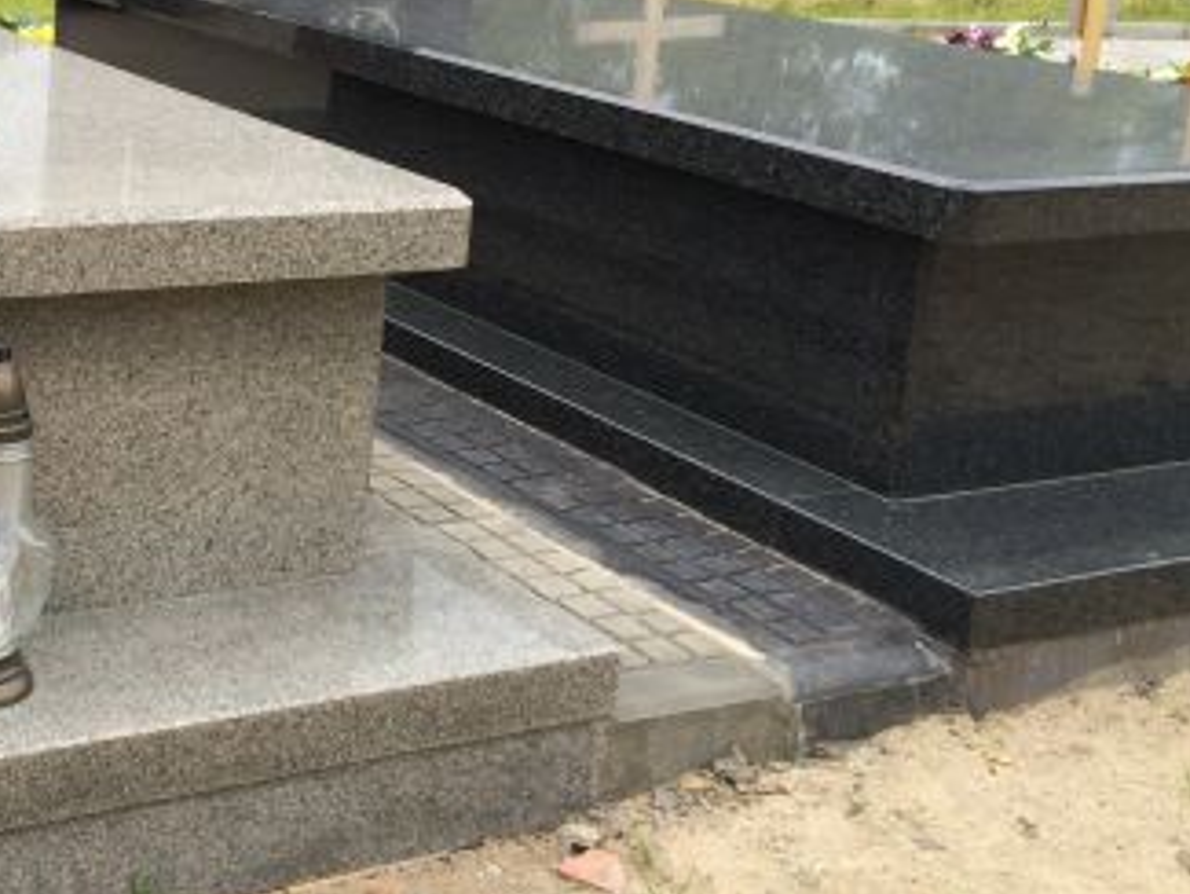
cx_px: 92
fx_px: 2029
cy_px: 147
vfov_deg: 24.3
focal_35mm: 59
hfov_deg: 31.0
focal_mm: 4.12
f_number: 2.2
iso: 32
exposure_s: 1/820
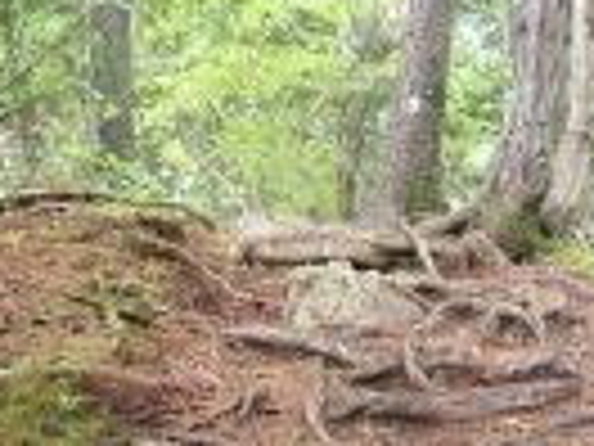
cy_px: 554
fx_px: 1459
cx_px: 405
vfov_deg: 16.5
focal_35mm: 85
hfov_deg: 22.9
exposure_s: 1/40
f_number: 2
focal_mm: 4.5
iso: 200
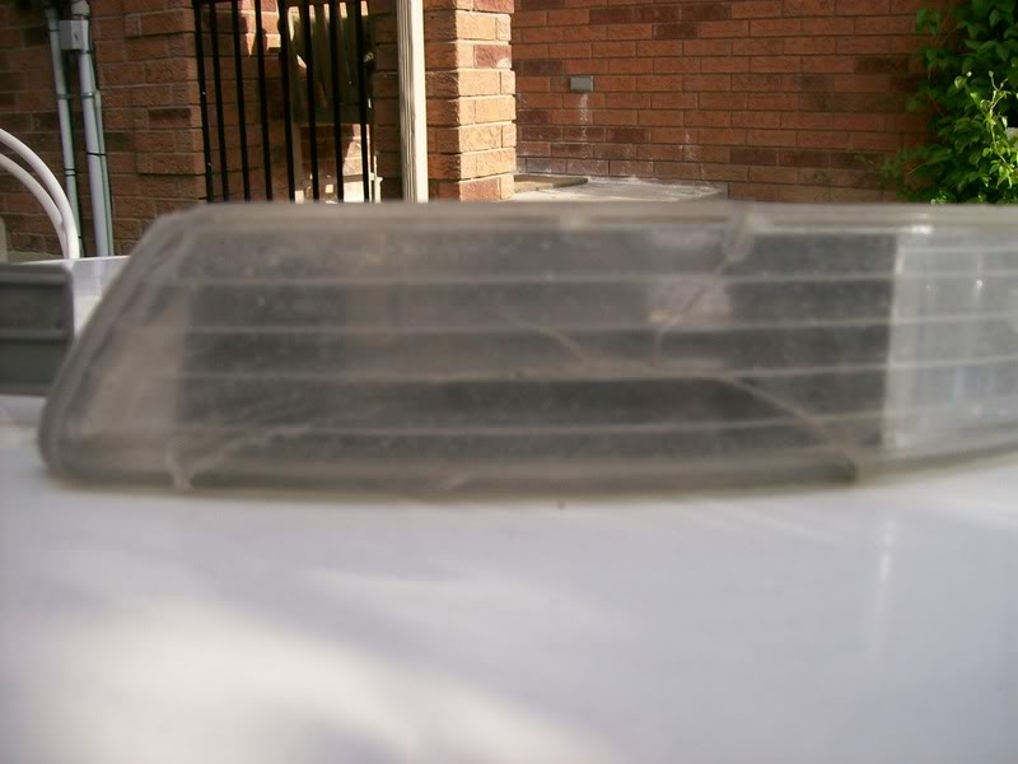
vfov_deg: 39.7
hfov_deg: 51.4
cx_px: 509
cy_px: 382
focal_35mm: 36
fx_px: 1059
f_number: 2.7
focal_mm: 6
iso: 80
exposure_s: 1/705
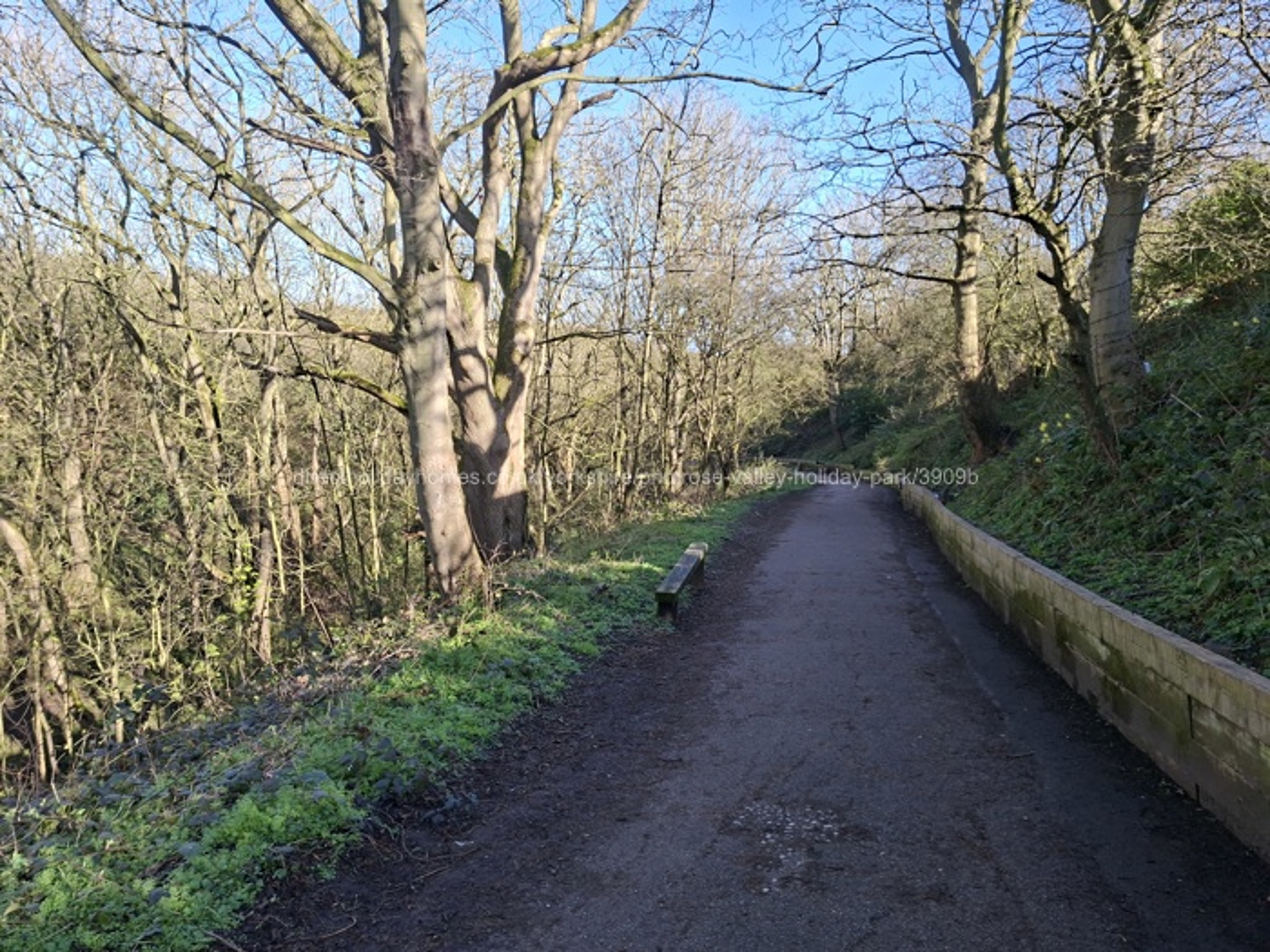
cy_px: 476
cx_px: 635
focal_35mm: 23
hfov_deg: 73.9
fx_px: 844
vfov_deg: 58.9
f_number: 1.8
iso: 50
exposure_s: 1/640
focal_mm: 5.54
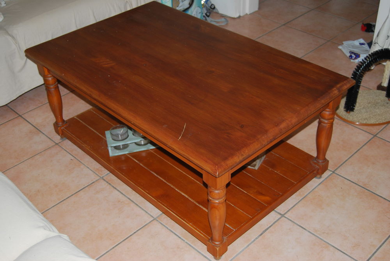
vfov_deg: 29.0
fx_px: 504
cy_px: 130
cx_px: 195
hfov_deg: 42.3
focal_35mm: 46
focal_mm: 31
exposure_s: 1/60
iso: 200
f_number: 4.5
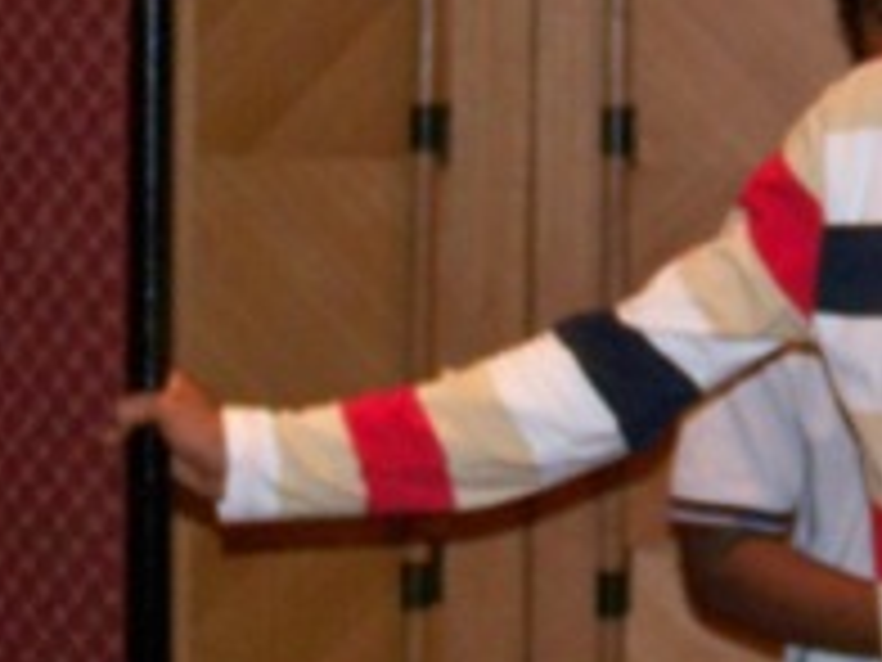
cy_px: 207
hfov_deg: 13.1
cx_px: 792
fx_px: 3822
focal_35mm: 150
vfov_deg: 9.9
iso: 200
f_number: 3.2
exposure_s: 1/30
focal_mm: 9.36
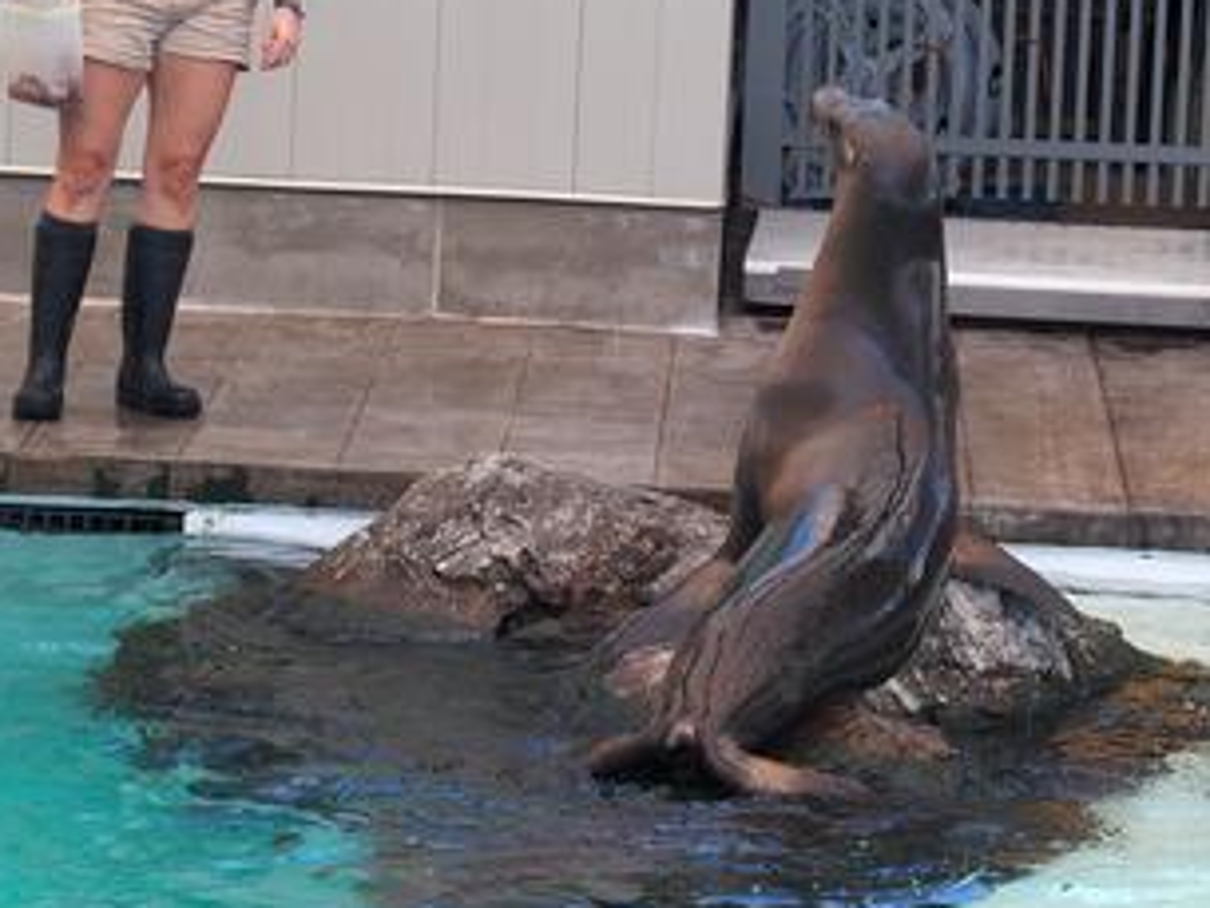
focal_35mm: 183
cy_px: 266
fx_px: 6399
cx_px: 659
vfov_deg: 8.1
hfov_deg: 10.8
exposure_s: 1/250
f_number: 3.2
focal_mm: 26.2
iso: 100
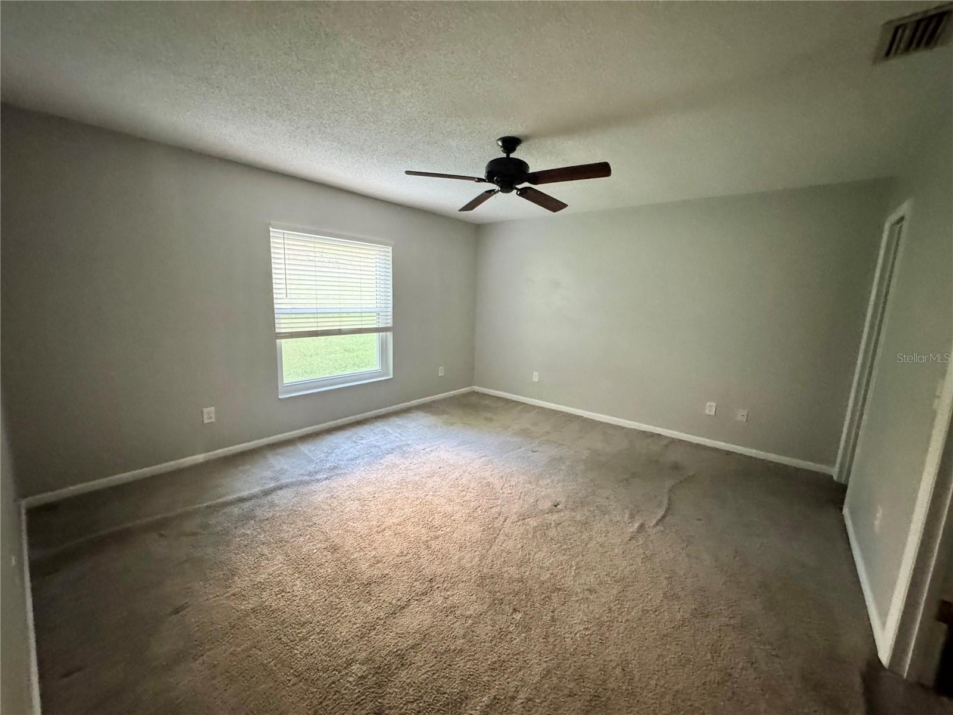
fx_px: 385
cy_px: 358
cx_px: 476
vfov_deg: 85.7
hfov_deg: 102.1
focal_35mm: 14
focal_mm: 2.22
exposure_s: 1/60
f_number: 2.2
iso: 1000
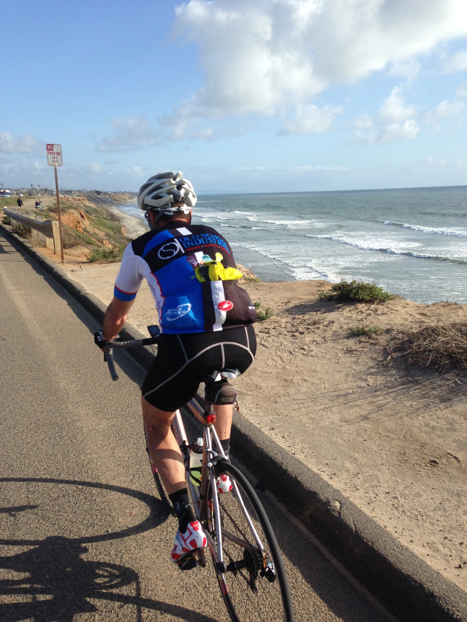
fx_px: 594
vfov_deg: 55.4
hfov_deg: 42.9
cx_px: 234
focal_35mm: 33
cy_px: 311
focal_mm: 4.12
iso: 50
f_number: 2.4
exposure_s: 1/1550
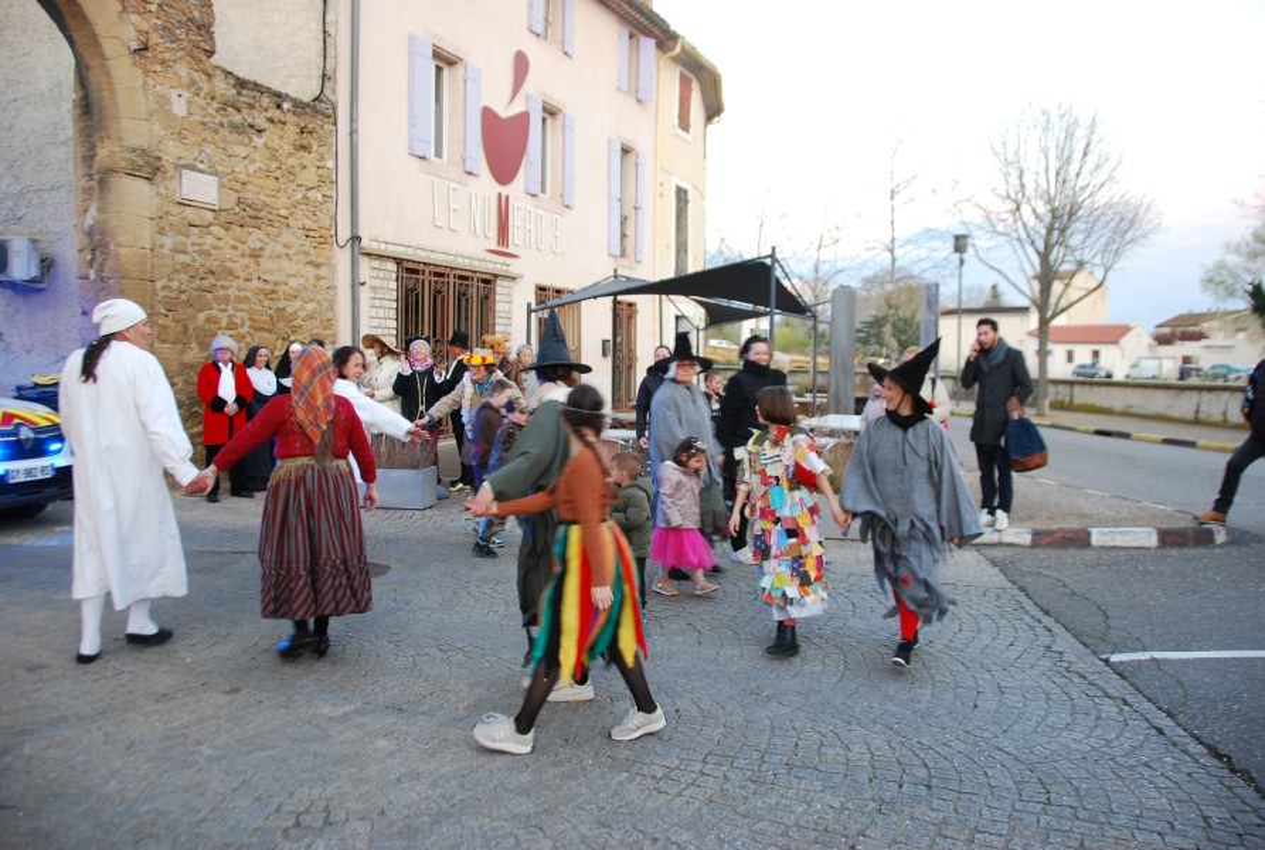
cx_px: 632
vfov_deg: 48.2
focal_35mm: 27
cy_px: 425
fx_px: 951
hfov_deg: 67.3
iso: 400
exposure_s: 1/40
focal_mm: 18
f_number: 3.5
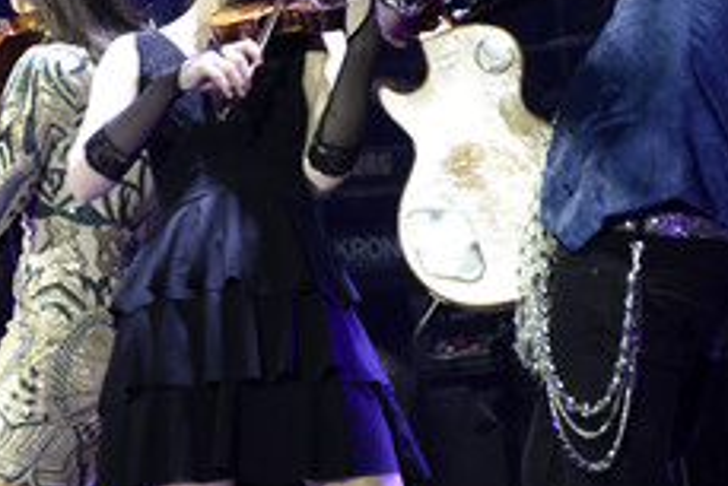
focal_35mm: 531
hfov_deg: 3.9
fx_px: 10744
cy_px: 146
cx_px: 246
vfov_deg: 2.6
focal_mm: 270
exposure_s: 1/60
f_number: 5.6
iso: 2000
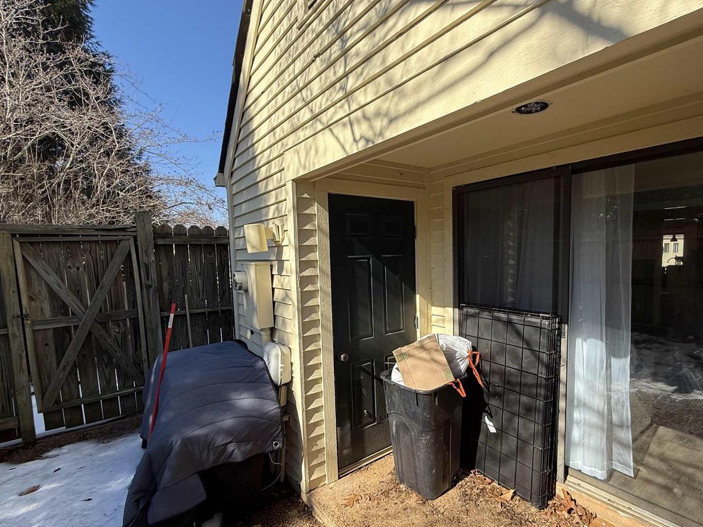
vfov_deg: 71.5
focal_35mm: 18
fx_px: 366
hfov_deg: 87.2
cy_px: 287
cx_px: 402
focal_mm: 2.22
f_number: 2.2
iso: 50
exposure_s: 1/809
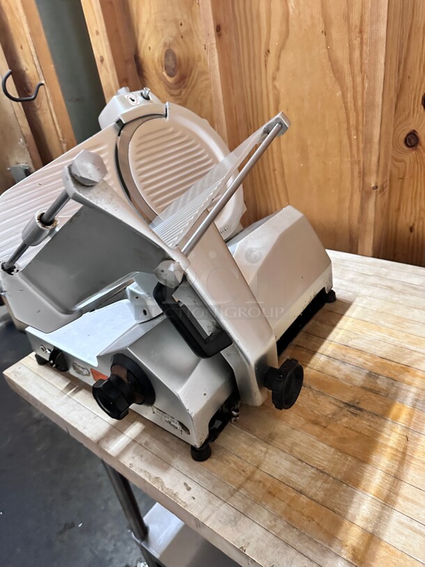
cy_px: 284
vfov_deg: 71.6
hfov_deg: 56.8
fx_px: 393
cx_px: 212
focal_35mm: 24
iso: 800
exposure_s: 1/60
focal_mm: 6.86
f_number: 1.78
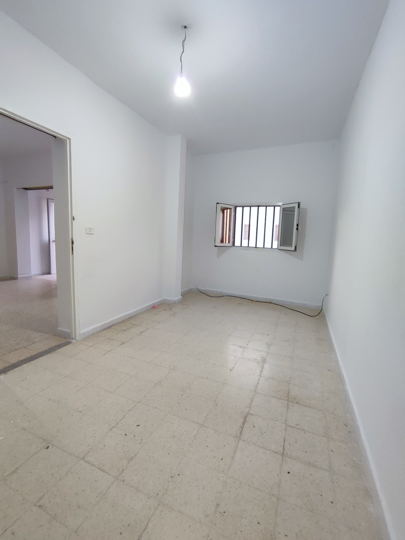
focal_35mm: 16
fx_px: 249
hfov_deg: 78.2
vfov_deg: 94.5
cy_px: 270
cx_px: 202
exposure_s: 1/50
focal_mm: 1.65
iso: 344
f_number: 2.2
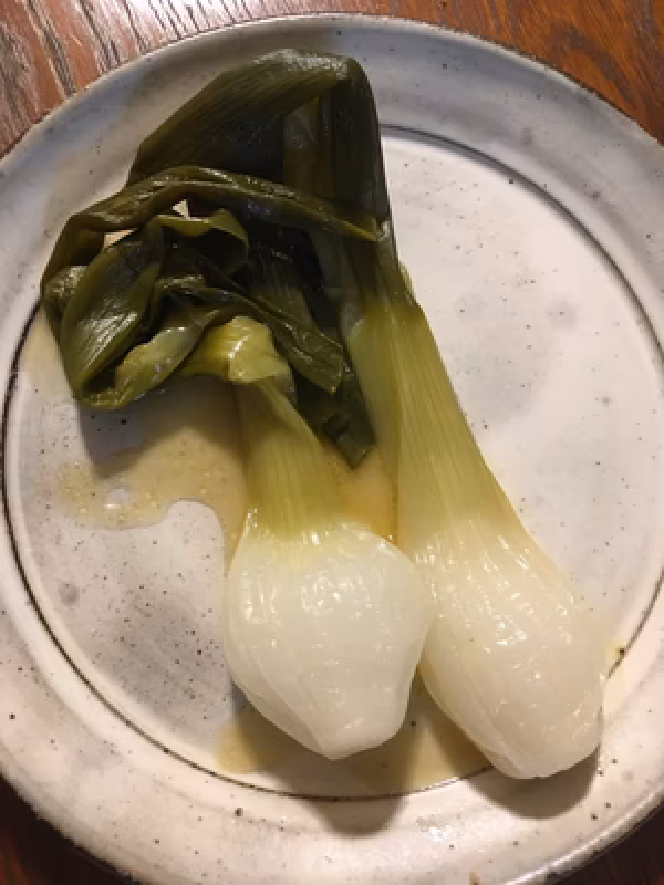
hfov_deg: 48.2
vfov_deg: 61.7
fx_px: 742
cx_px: 332
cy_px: 442
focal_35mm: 29
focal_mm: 4.15
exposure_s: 1/33
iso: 160
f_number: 2.2
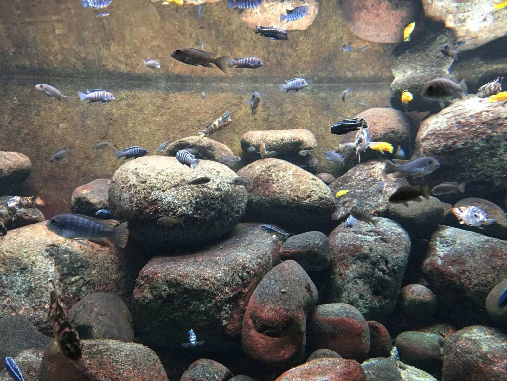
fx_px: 425
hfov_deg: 61.7
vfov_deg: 48.2
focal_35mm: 29
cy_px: 190
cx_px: 254
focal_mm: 4.15
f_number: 2.2
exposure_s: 1/30
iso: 125
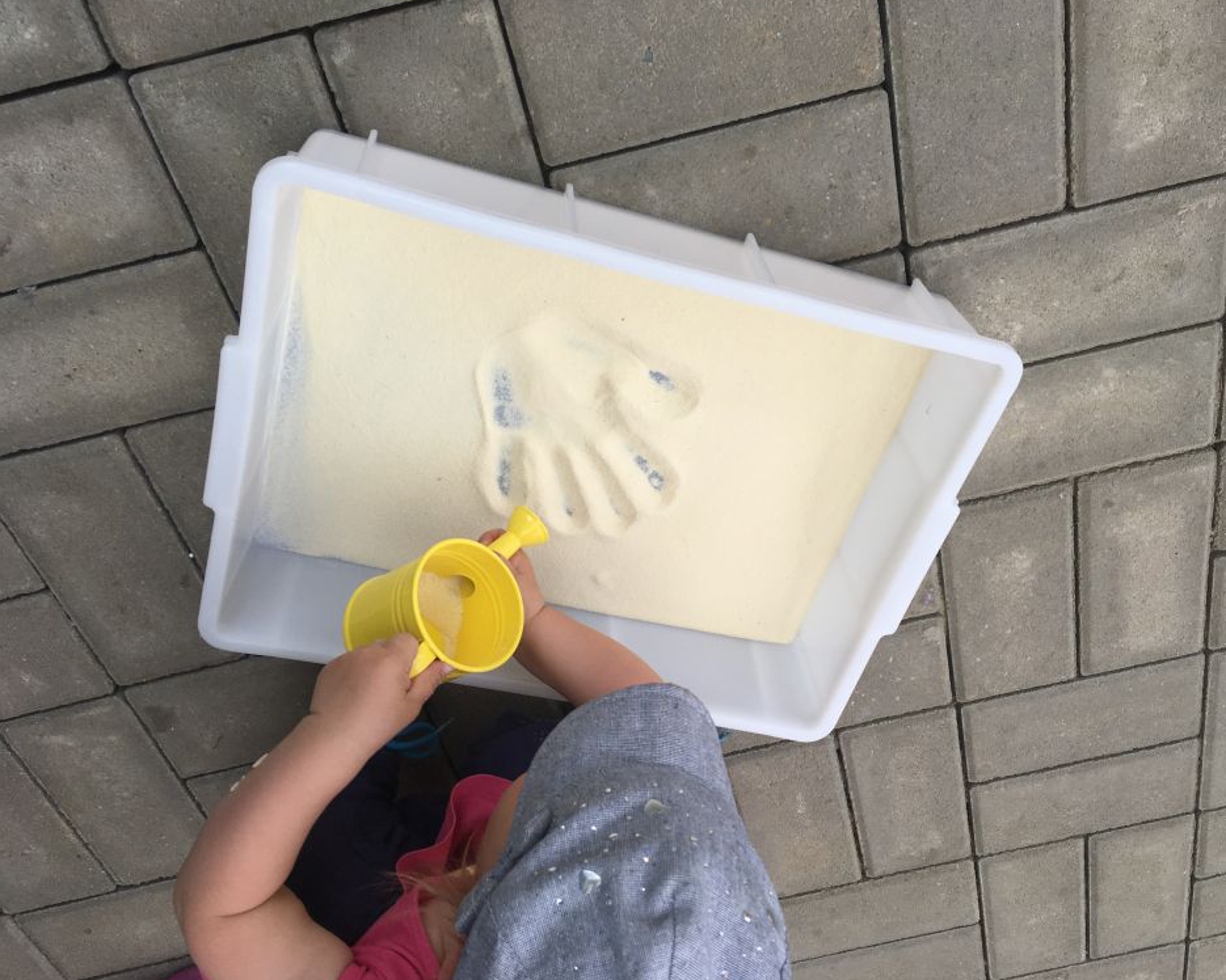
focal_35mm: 31
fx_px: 1125
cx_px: 660
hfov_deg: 57.1
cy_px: 485
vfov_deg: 47.1
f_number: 2.2
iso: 25
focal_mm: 4.15
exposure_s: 1/455
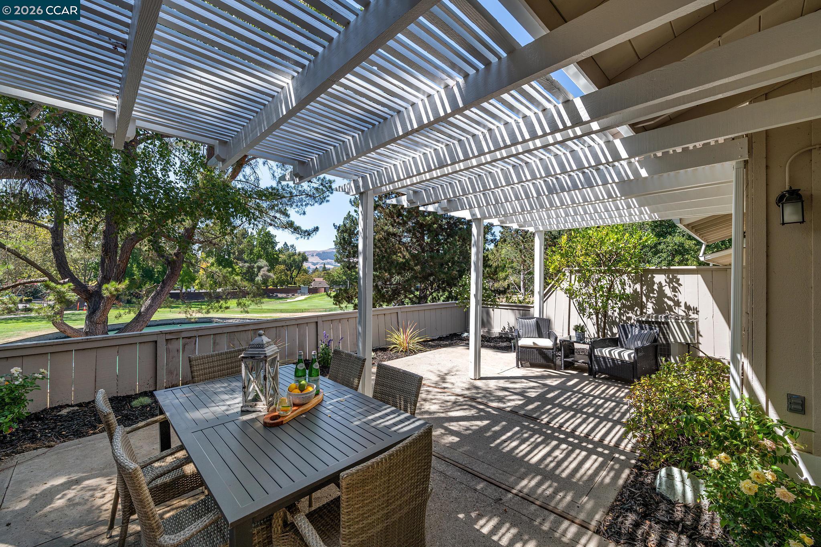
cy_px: 274
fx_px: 319
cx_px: 410
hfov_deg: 104.3
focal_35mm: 14
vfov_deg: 81.2
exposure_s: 1/80
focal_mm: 14
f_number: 11
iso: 64
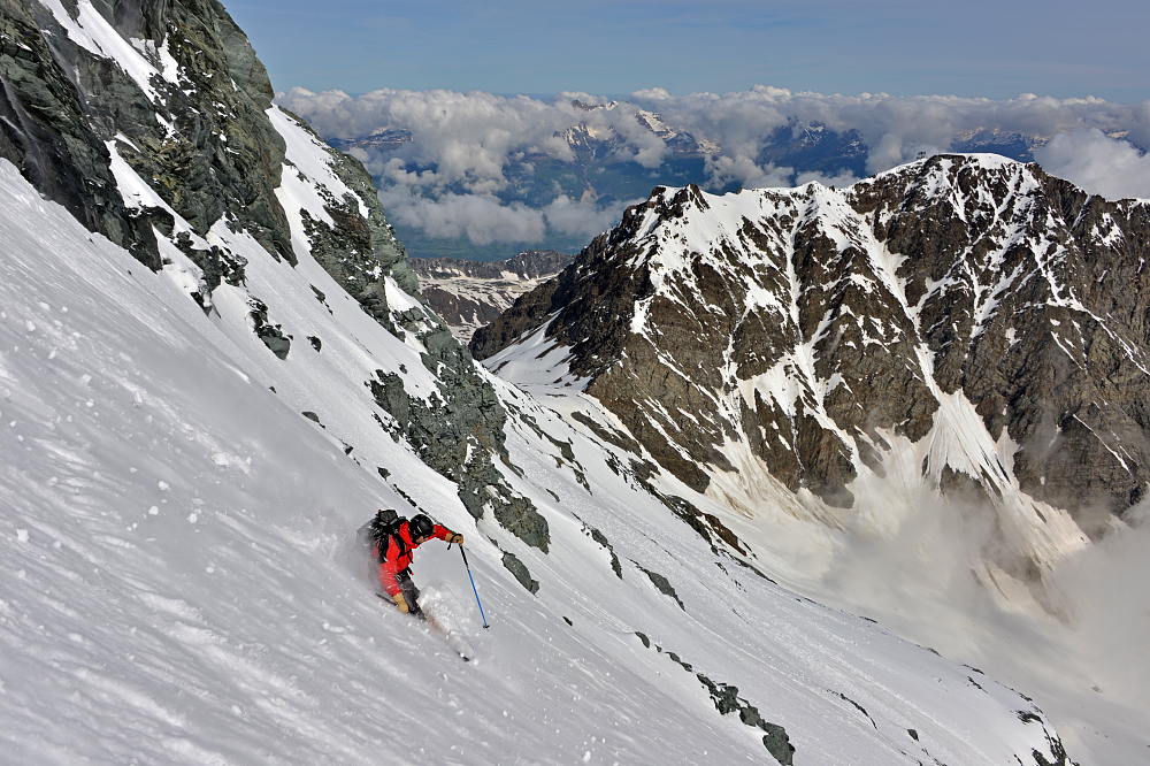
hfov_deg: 65.5
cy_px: 383
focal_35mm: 28
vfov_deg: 46.4
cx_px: 575
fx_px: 894
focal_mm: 28
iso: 100
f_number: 8
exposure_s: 1/1000
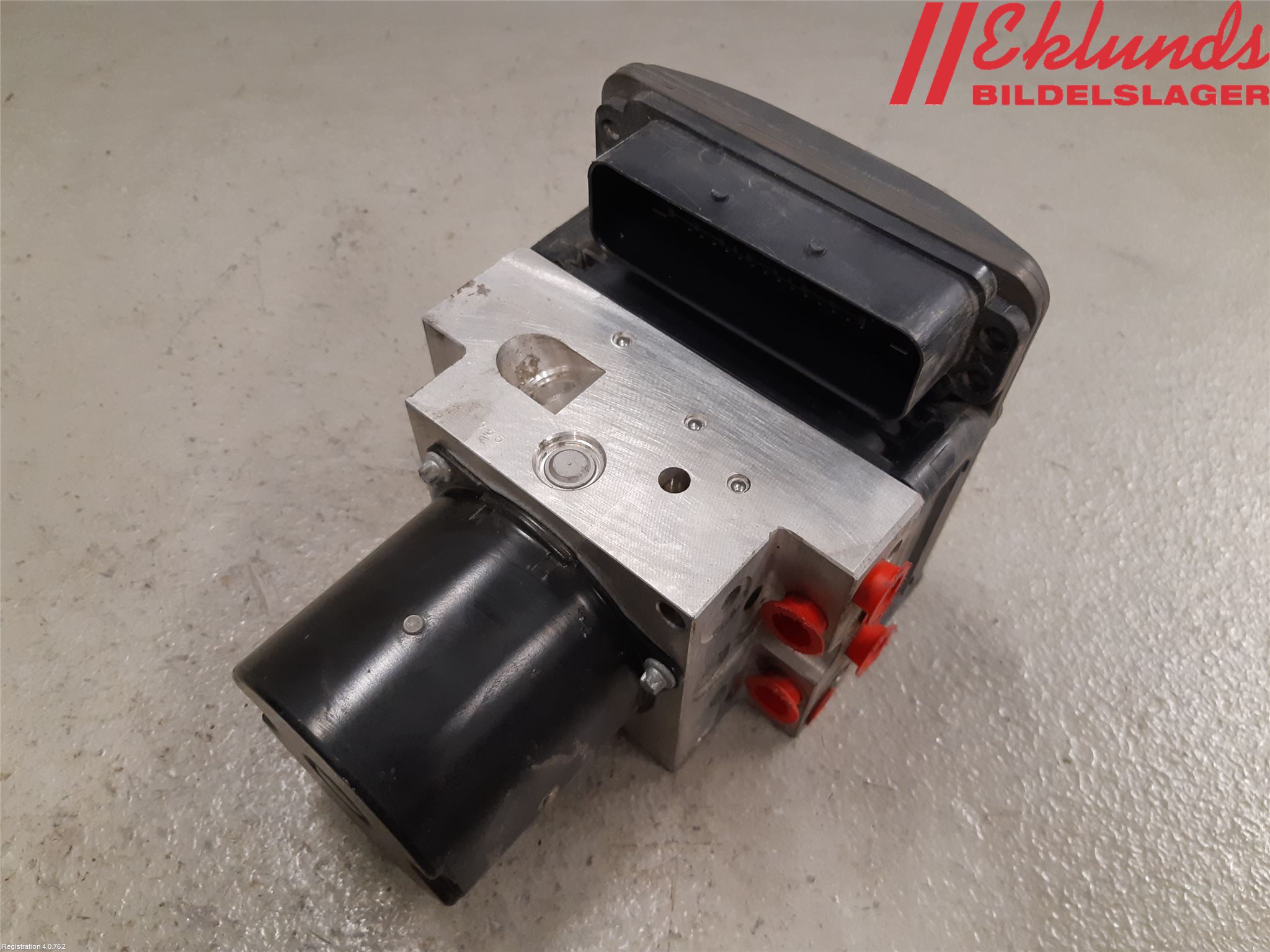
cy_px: 476
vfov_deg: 53.1
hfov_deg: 67.3
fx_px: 954
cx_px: 635
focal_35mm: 26
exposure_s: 1/50
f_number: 1.7
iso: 160
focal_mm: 3.93
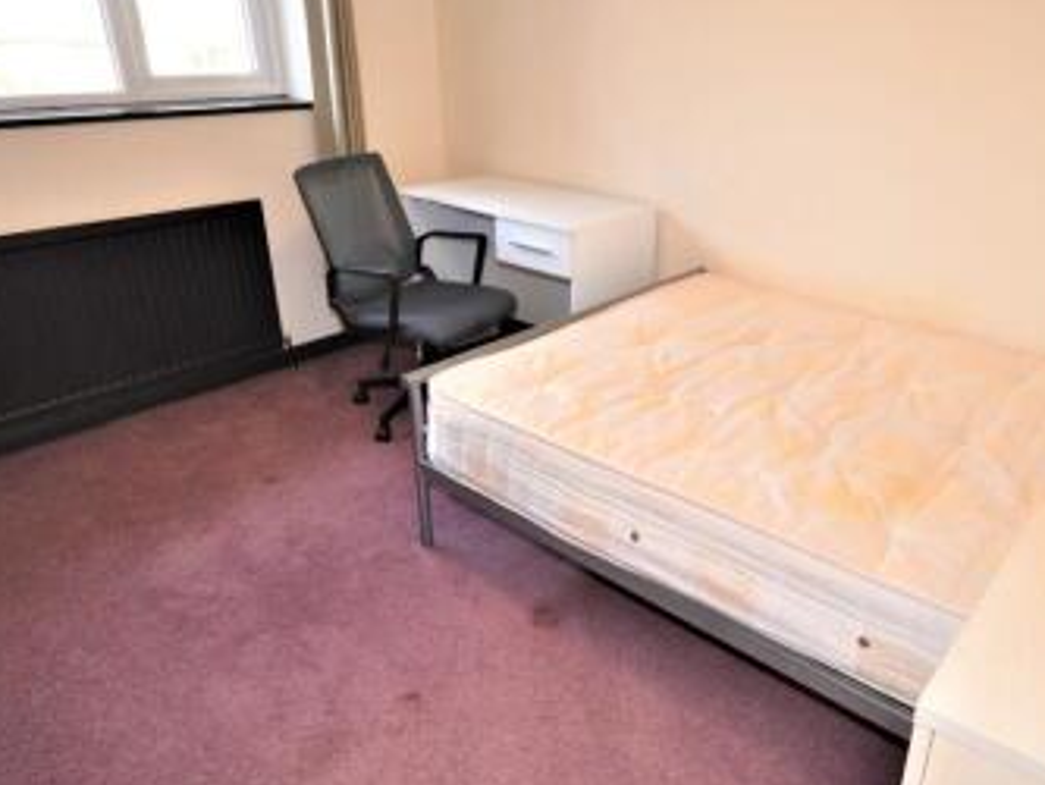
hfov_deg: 73.8
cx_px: 628
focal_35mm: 23
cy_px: 416
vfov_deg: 59.5
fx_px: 685
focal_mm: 11
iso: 500
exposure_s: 1/60
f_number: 4.2
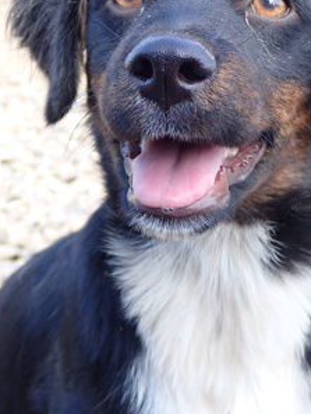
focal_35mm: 71
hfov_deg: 20.7
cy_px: 118
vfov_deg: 27.1
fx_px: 850
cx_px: 197
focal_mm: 7.84
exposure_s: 1/500
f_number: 2.9
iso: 320
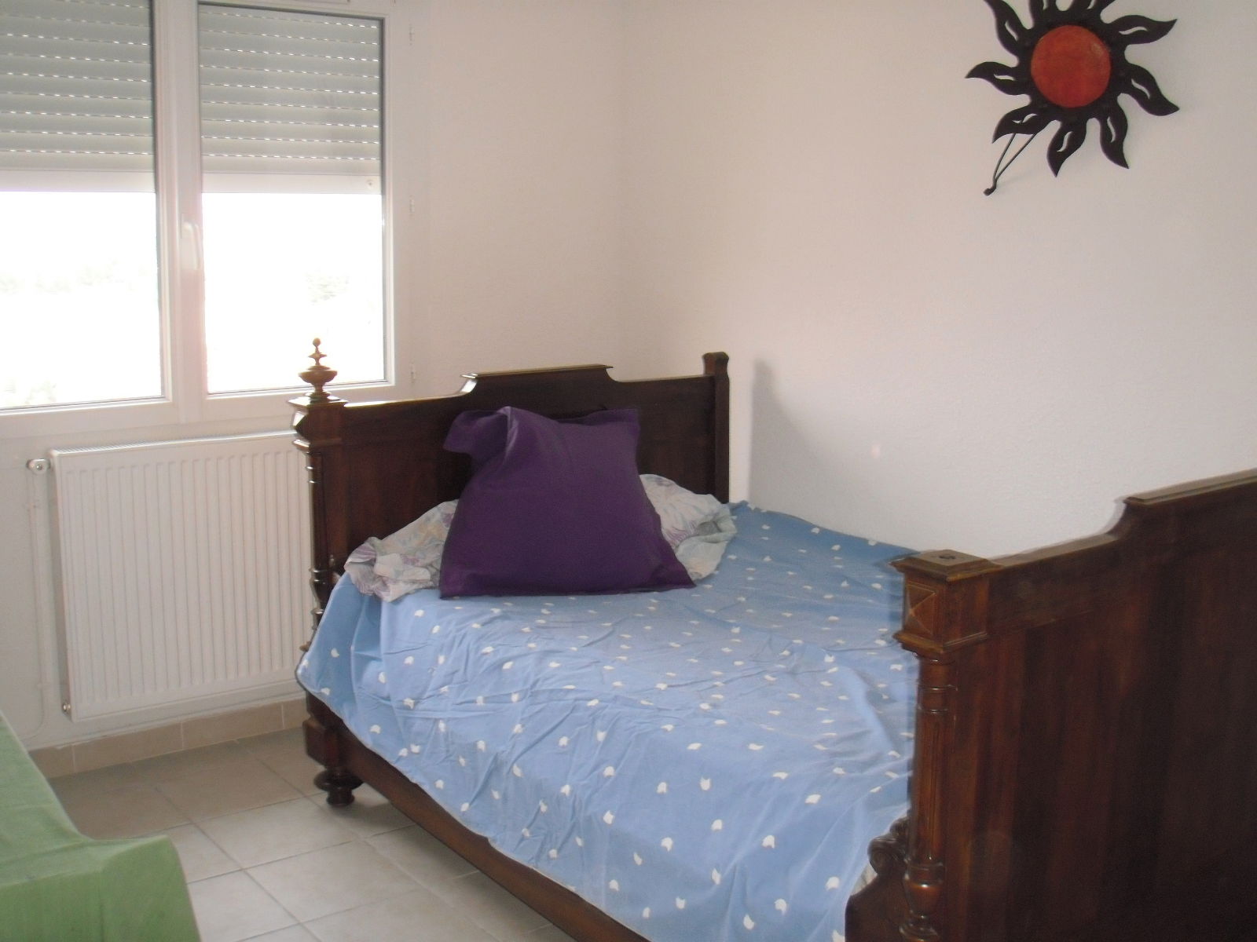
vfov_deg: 37.7
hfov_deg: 49.0
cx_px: 628
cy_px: 471
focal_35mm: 38
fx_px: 1380
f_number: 3.5
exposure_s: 1/30
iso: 125
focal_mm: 6.7
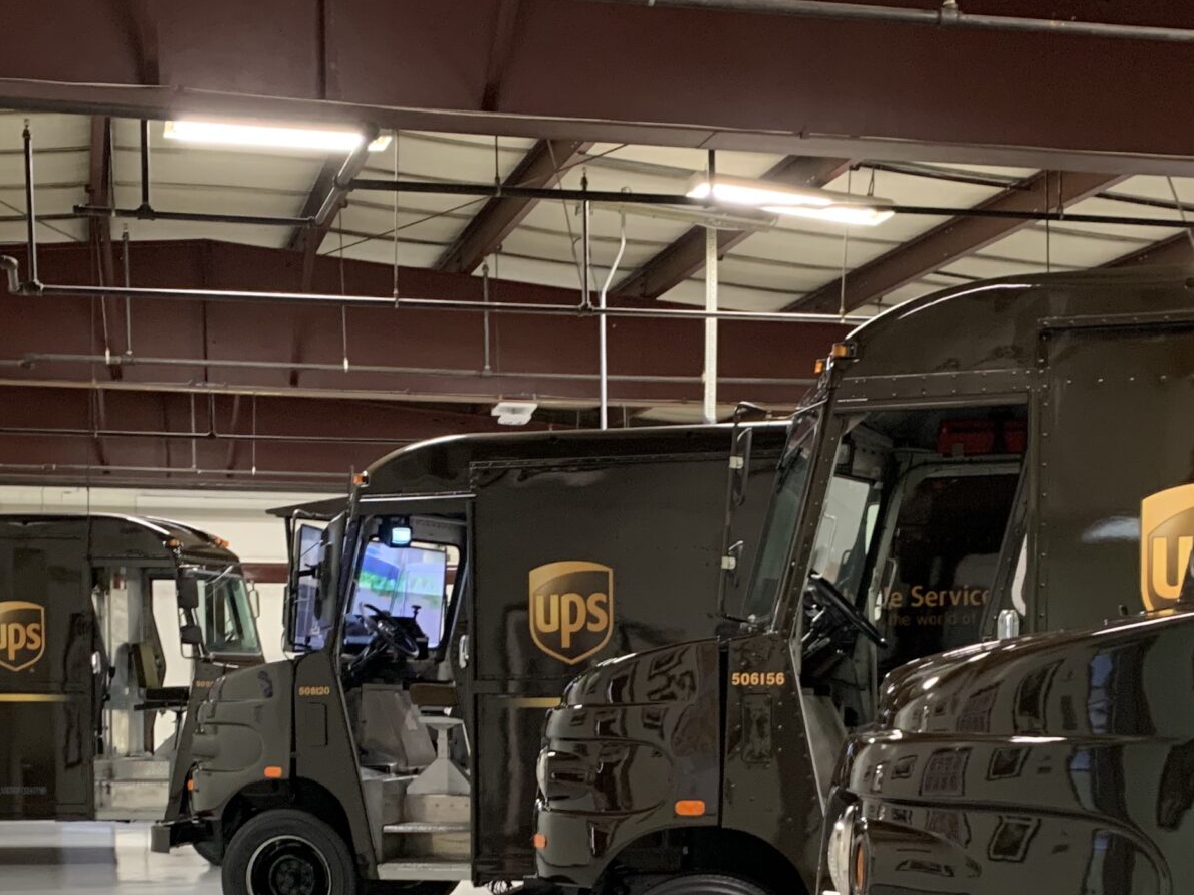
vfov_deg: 25.4
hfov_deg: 34.4
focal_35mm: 56
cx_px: 577
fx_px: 1931
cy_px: 774
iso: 320
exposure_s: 1/60
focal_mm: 4.25
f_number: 1.8
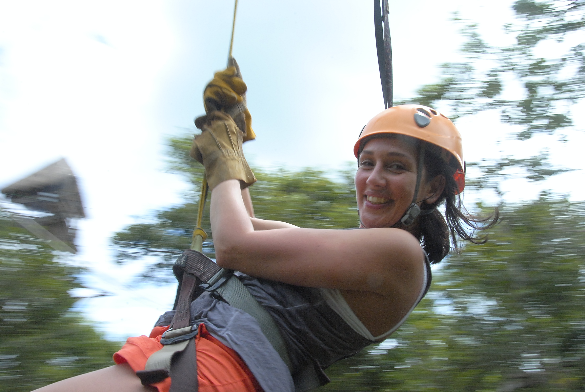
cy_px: 196
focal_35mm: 42
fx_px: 684
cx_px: 292
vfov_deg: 32.0
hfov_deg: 46.3
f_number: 22
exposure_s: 1/125
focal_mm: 28
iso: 800
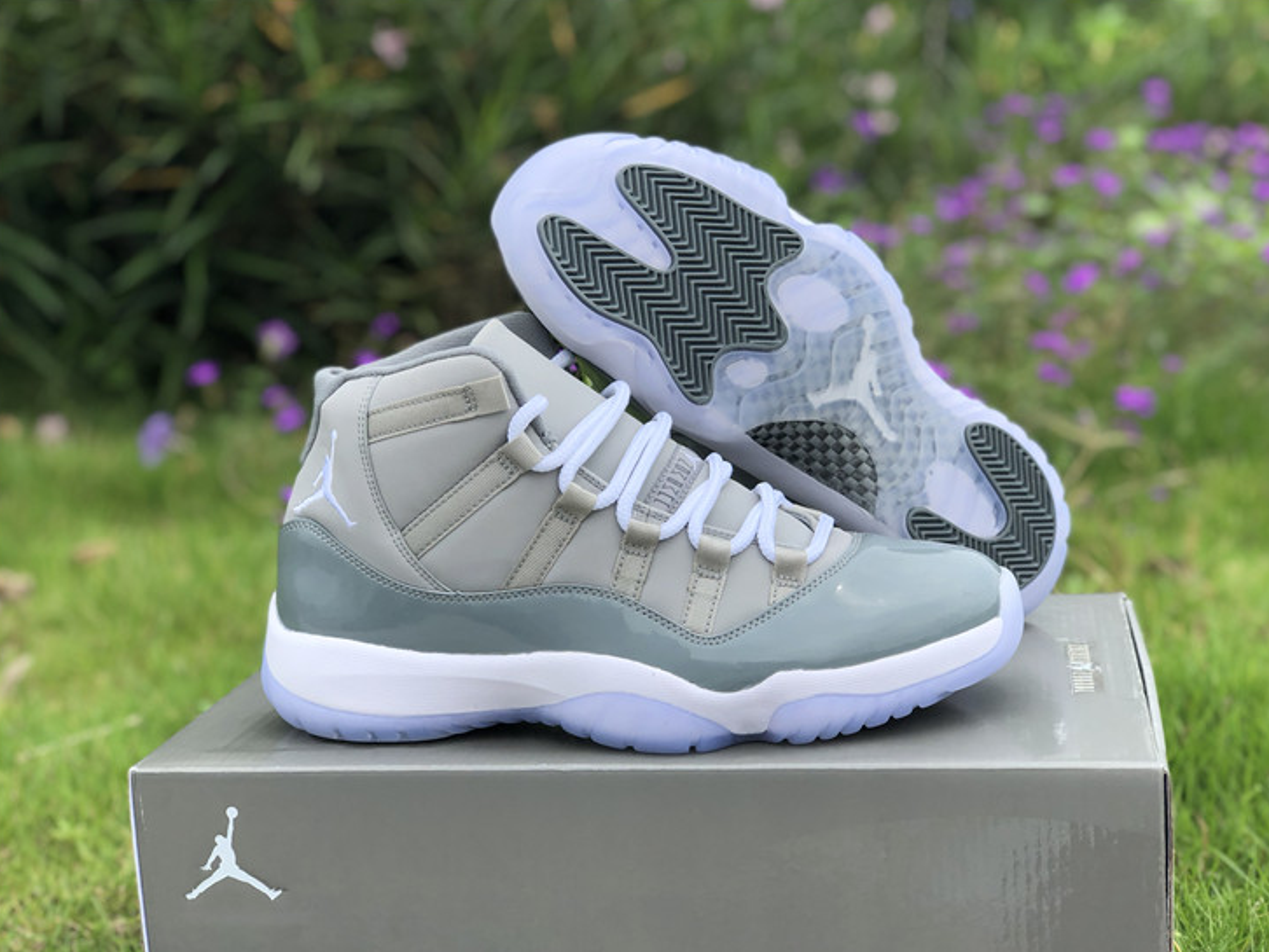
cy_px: 476
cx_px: 636
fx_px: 1944
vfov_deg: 27.5
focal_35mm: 53
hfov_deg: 36.2
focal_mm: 6
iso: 16
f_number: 2.4
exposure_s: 1/666
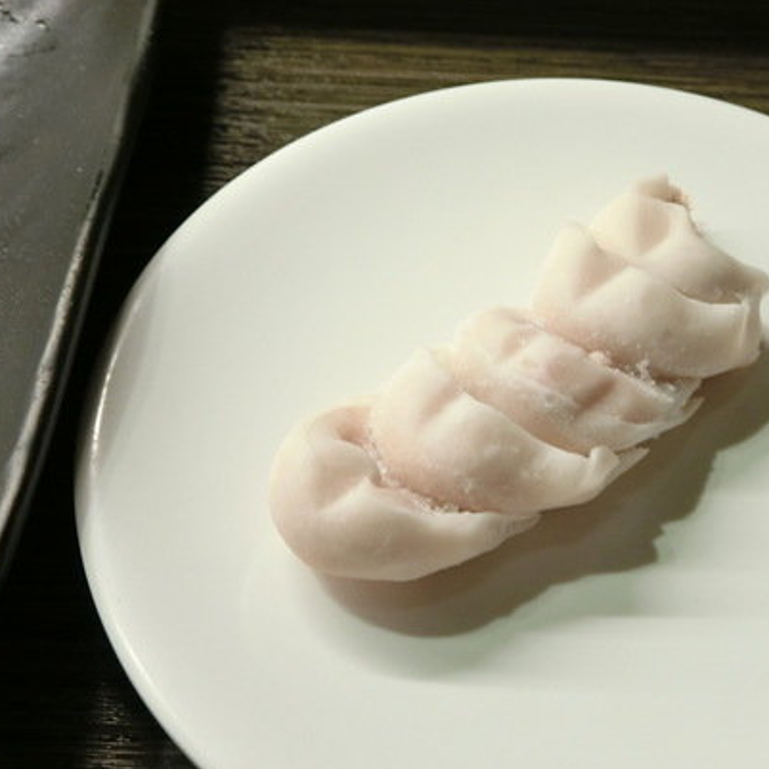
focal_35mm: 58
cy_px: 365
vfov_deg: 29.5
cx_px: 553
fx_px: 1458
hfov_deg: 29.2
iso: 400
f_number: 3.5
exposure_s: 1/40
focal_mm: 9.5
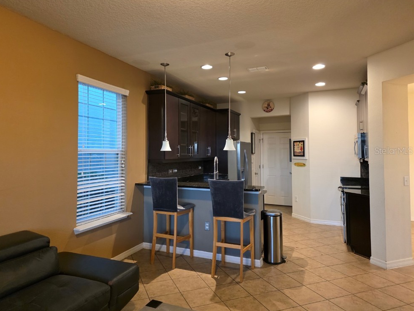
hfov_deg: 71.6
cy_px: 150
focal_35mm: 24
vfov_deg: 56.8
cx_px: 198
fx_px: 287
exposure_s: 1/120
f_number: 1.7
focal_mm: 6.25
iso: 1000
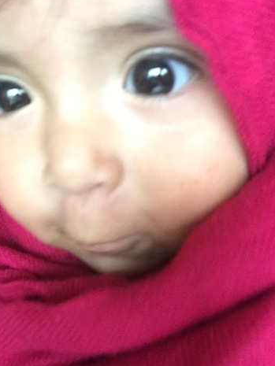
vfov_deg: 56.8
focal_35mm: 32
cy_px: 185
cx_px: 134
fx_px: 339
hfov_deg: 44.2
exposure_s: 1/15
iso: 320
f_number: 2.2
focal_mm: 2.65
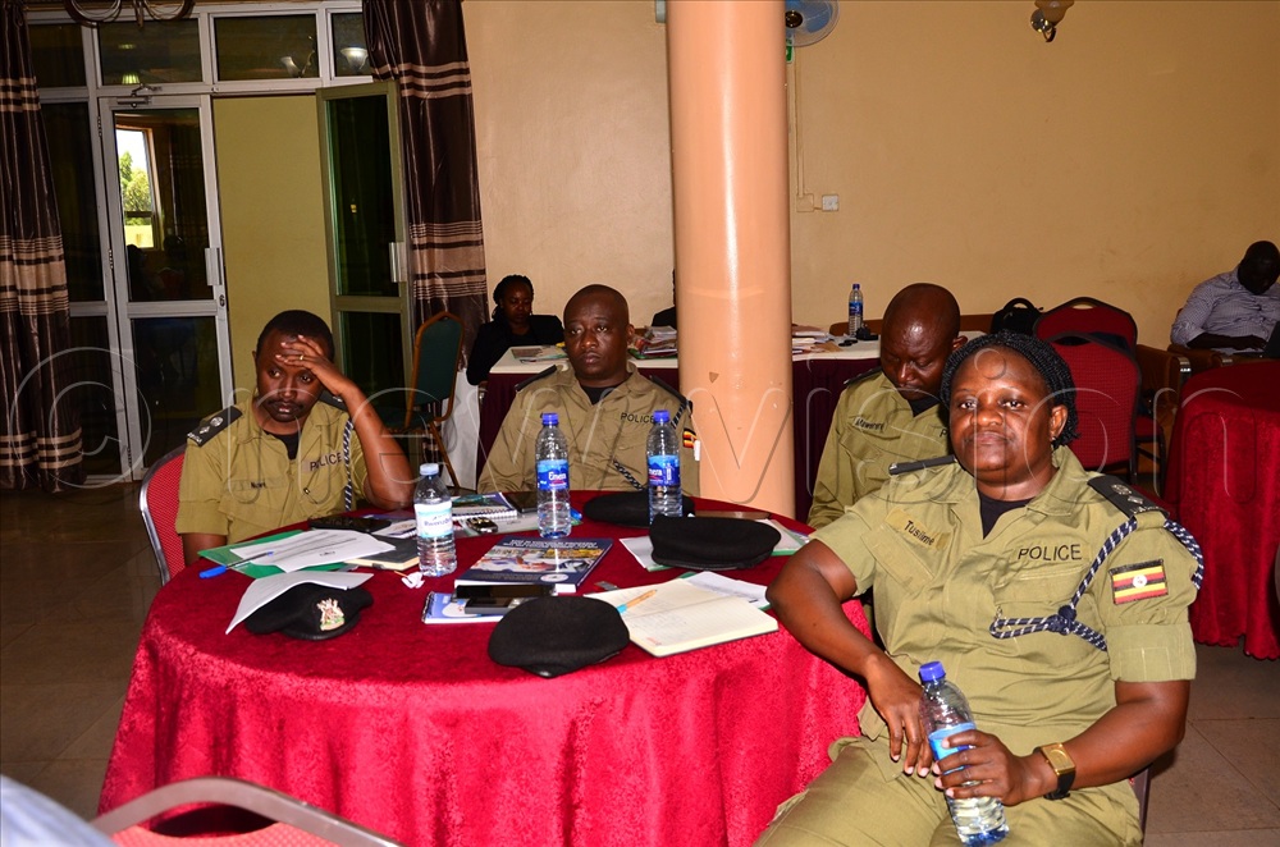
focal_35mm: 36
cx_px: 640
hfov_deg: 53.2
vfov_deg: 36.7
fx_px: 1277
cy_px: 424
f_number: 5.6
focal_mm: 24
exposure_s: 1/100
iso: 250
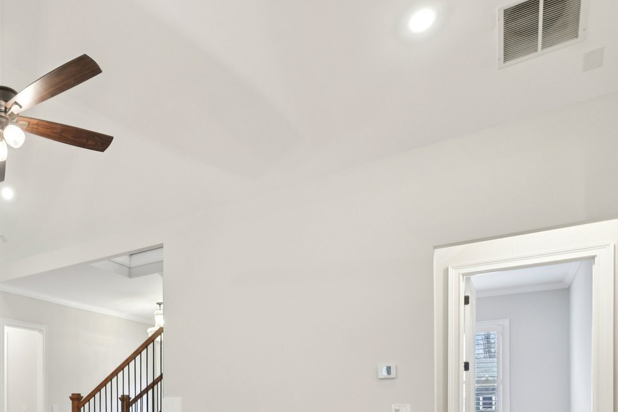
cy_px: 410
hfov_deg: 51.9
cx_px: 11
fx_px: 498
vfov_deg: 39.7
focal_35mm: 29
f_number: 8
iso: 400
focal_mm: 14
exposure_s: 1/6
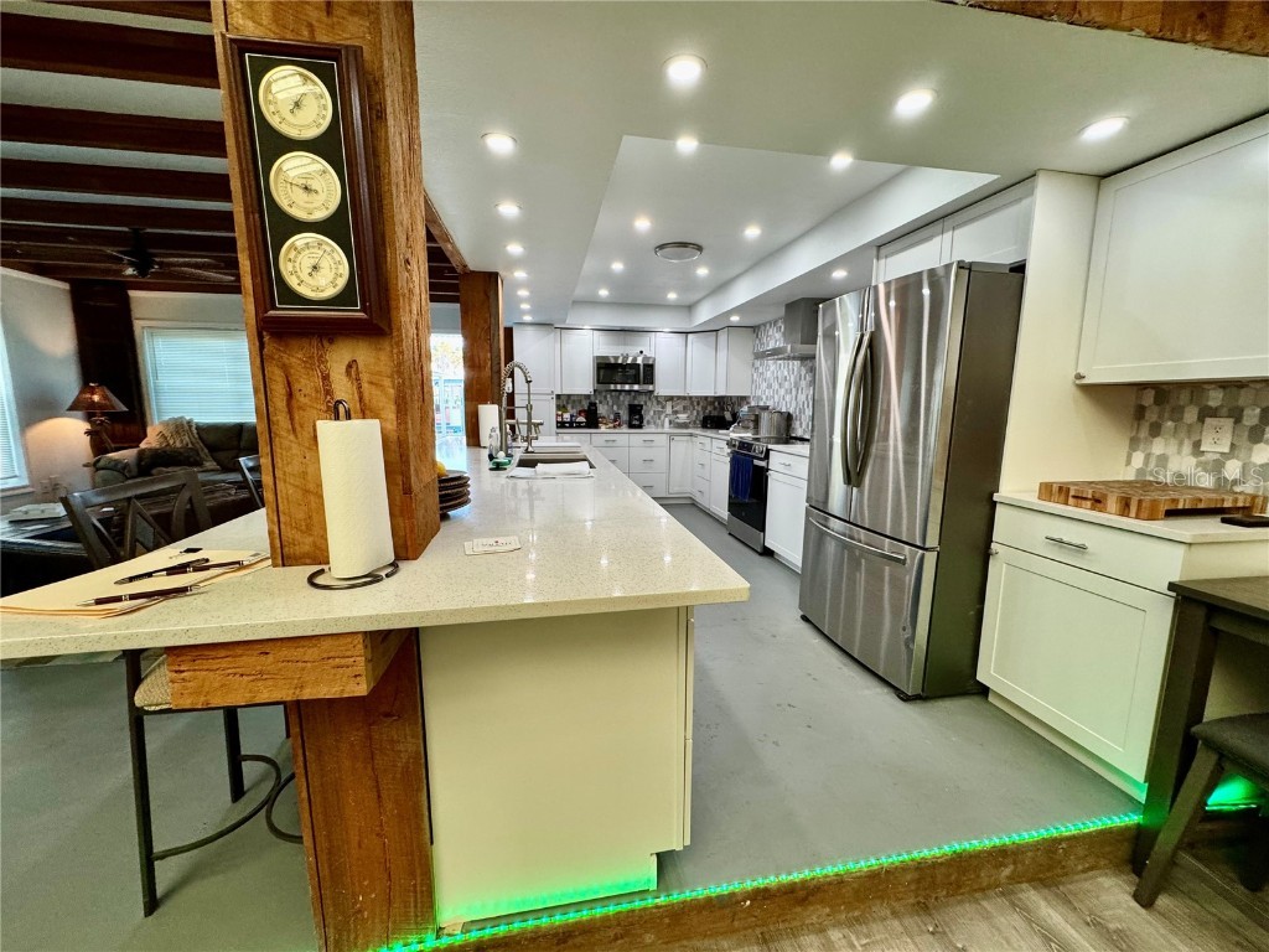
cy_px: 476
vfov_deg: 85.7
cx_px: 634
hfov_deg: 102.1
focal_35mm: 14
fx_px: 513
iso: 200
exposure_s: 1/120
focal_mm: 2.22
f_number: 2.2
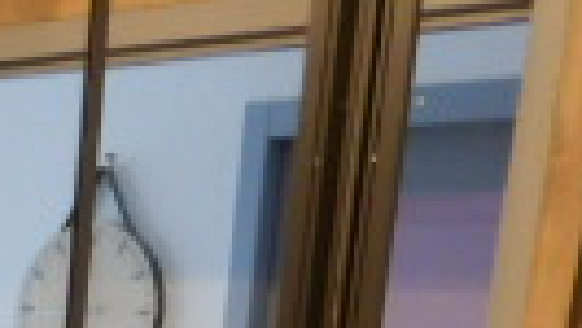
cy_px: 1001
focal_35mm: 126
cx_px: -315
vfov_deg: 8.1
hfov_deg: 15.6
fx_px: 1946
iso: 400
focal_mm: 4.3
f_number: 2.8
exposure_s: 1/13
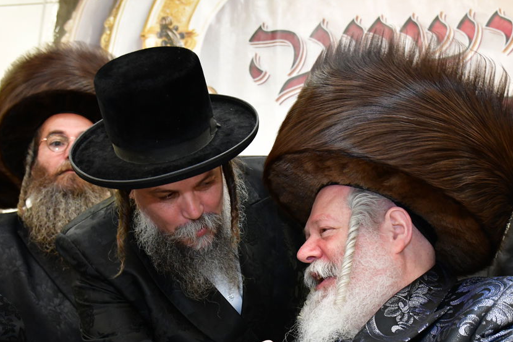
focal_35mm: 54
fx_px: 769
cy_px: 276
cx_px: 271
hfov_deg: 36.9
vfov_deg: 24.6
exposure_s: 1/100
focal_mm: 32
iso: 3200
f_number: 5.6
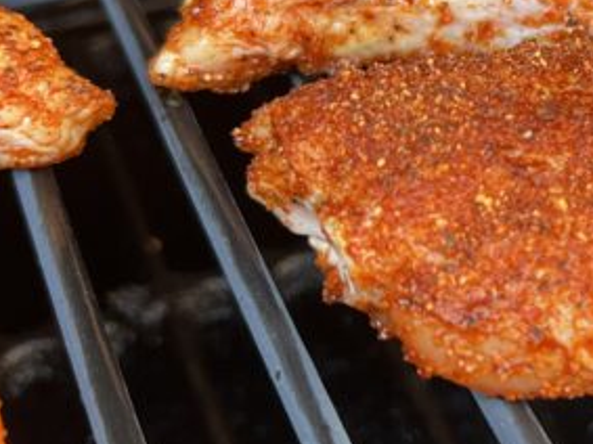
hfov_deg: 19.5
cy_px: 57
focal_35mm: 94
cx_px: 735
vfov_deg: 15.6
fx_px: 1610
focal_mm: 5.7
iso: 40
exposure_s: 1/121
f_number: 1.5
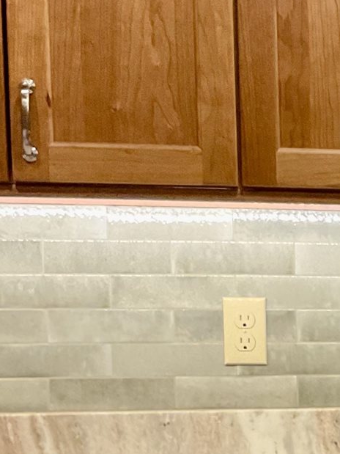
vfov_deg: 17.8
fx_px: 1415
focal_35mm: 108
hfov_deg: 12.5
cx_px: 608
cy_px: 441
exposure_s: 1/60
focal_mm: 3
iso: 160
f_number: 1.8
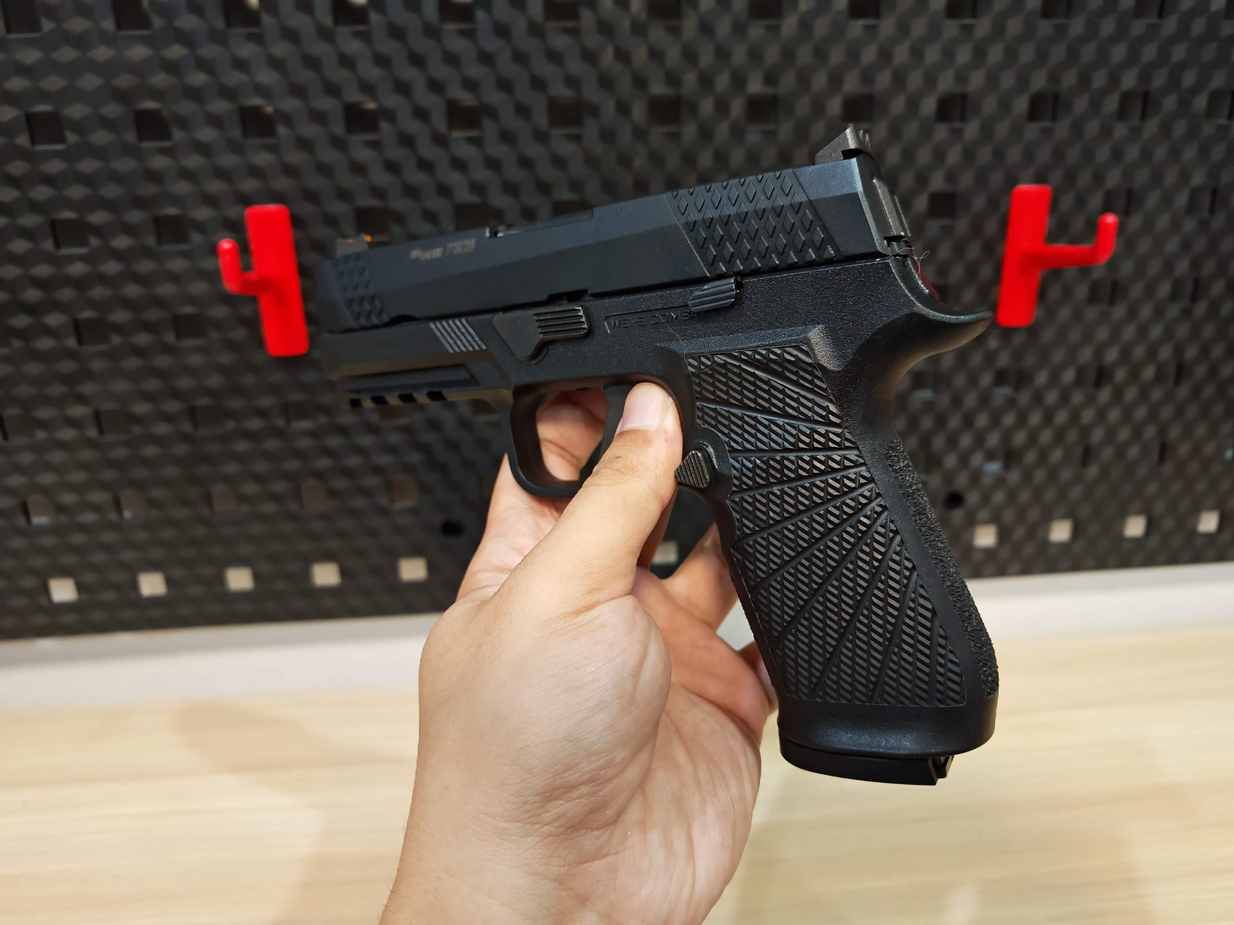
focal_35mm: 24
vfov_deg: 56.8
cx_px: 617
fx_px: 856
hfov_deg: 71.6
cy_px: 462
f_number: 2
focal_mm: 6.83
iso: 400
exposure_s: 1/50
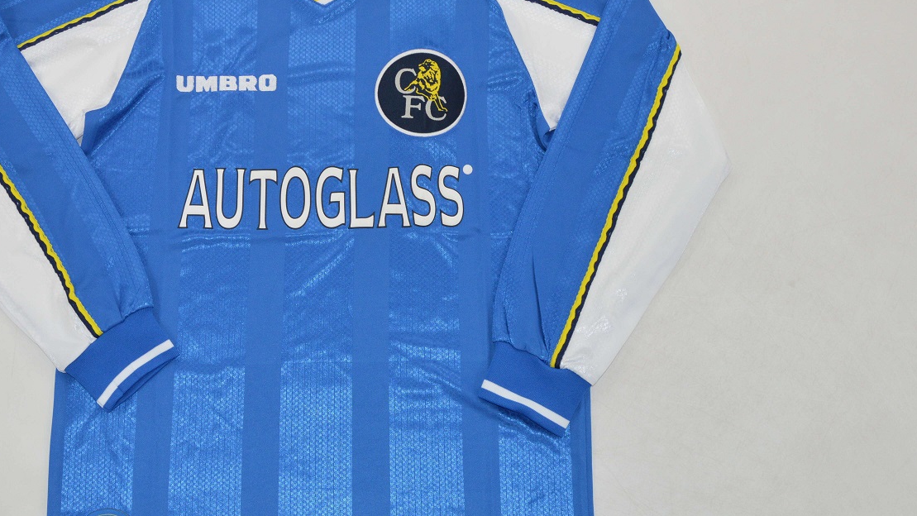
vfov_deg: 26.7
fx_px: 1087
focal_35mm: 45
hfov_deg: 45.3
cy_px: 258
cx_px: 332
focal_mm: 21
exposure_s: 1/200
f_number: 9
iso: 400
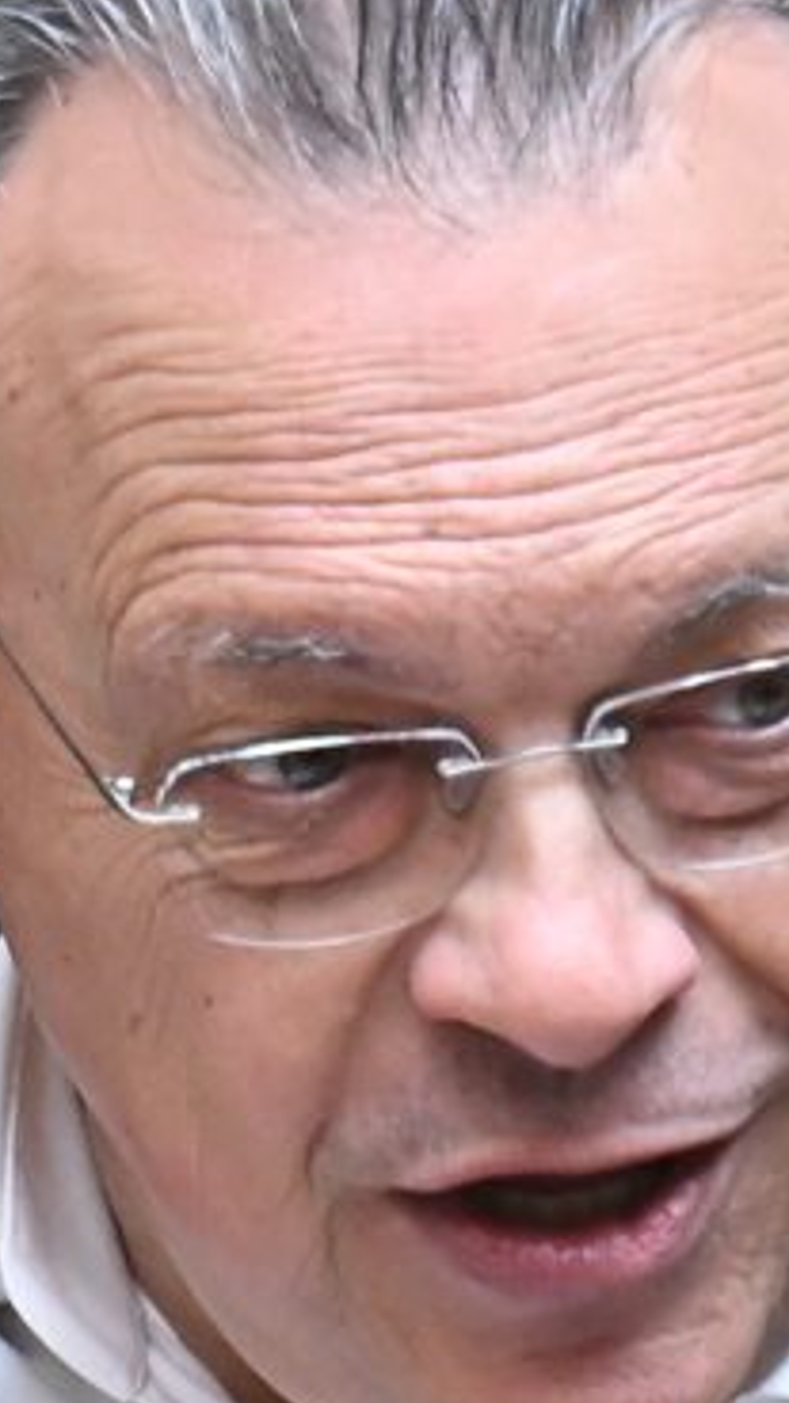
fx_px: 93243
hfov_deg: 0.5
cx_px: -423
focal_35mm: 2507
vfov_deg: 0.9
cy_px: 2190
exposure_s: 1/250
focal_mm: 430
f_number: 6
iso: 3200
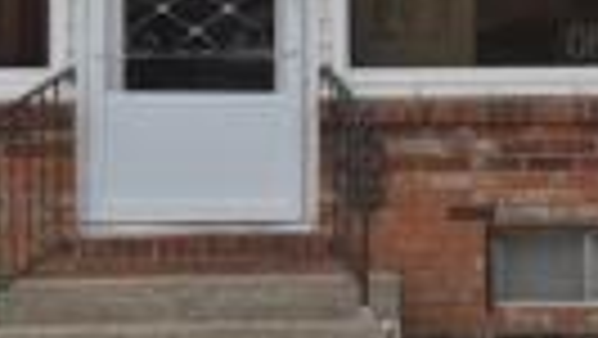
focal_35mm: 292
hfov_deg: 7.4
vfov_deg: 4.1
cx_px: 189
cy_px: -315
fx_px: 4629
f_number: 6.3
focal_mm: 55
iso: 100
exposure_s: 1/160
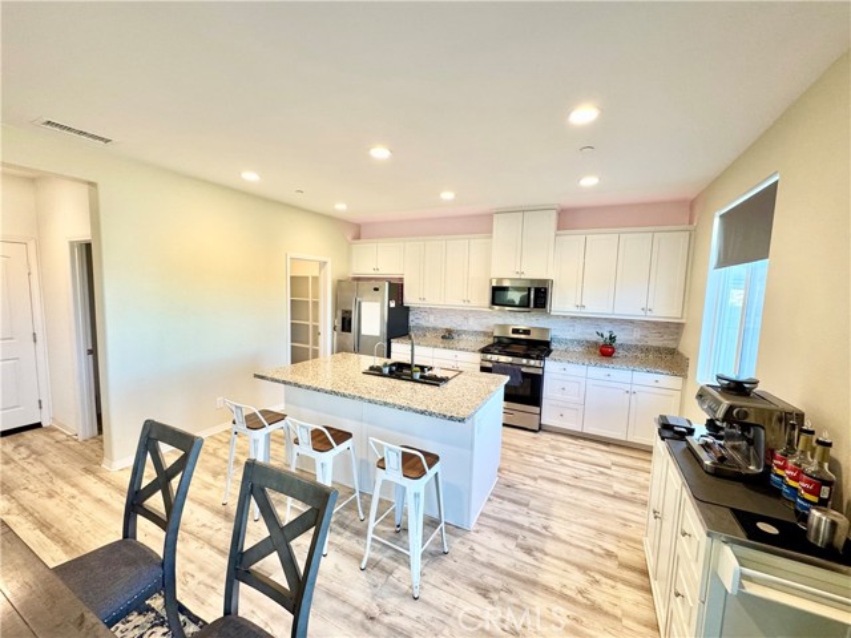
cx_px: 426
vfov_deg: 85.7
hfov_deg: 102.1
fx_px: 344
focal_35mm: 14
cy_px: 319
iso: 160
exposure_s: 1/120
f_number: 2.2
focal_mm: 2.22
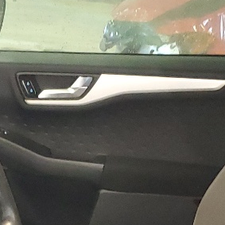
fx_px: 956
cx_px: 89
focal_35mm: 130
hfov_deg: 13.4
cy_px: 307
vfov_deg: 12.9
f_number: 1.5
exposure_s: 1/15
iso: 395
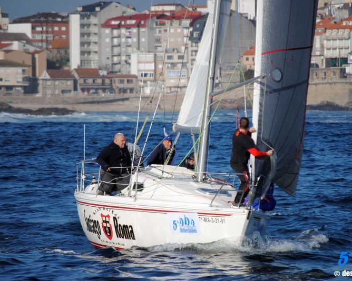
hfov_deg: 5.7
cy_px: 140
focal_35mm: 338
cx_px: 187
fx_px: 3520
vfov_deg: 4.6
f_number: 5.6
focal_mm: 200
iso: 200
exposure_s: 1/1250
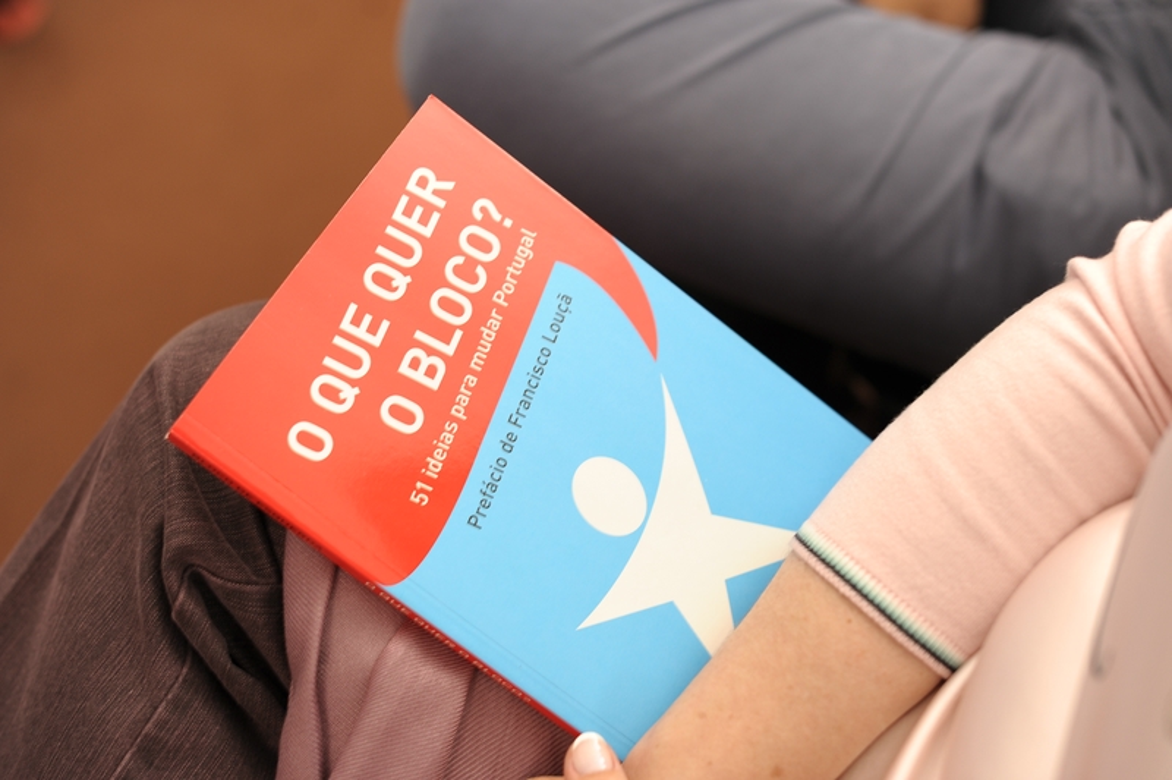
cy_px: 390
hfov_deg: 39.6
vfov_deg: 26.9
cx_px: 586
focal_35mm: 50
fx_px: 1626
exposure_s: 1/25
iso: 500
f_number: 2.8
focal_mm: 50
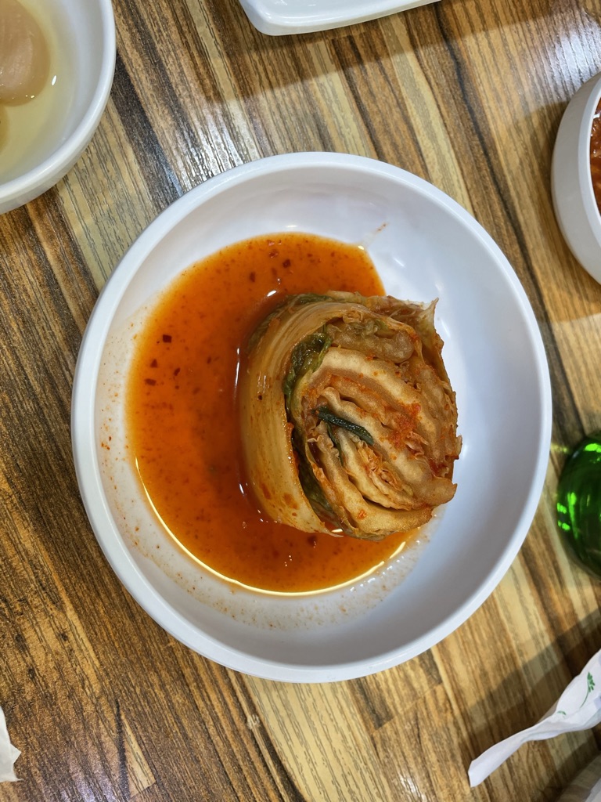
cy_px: 401
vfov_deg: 67.3
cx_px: 300
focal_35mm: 26
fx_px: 602
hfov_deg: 53.1
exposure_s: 1/120
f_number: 1.6
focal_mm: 4.2
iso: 125
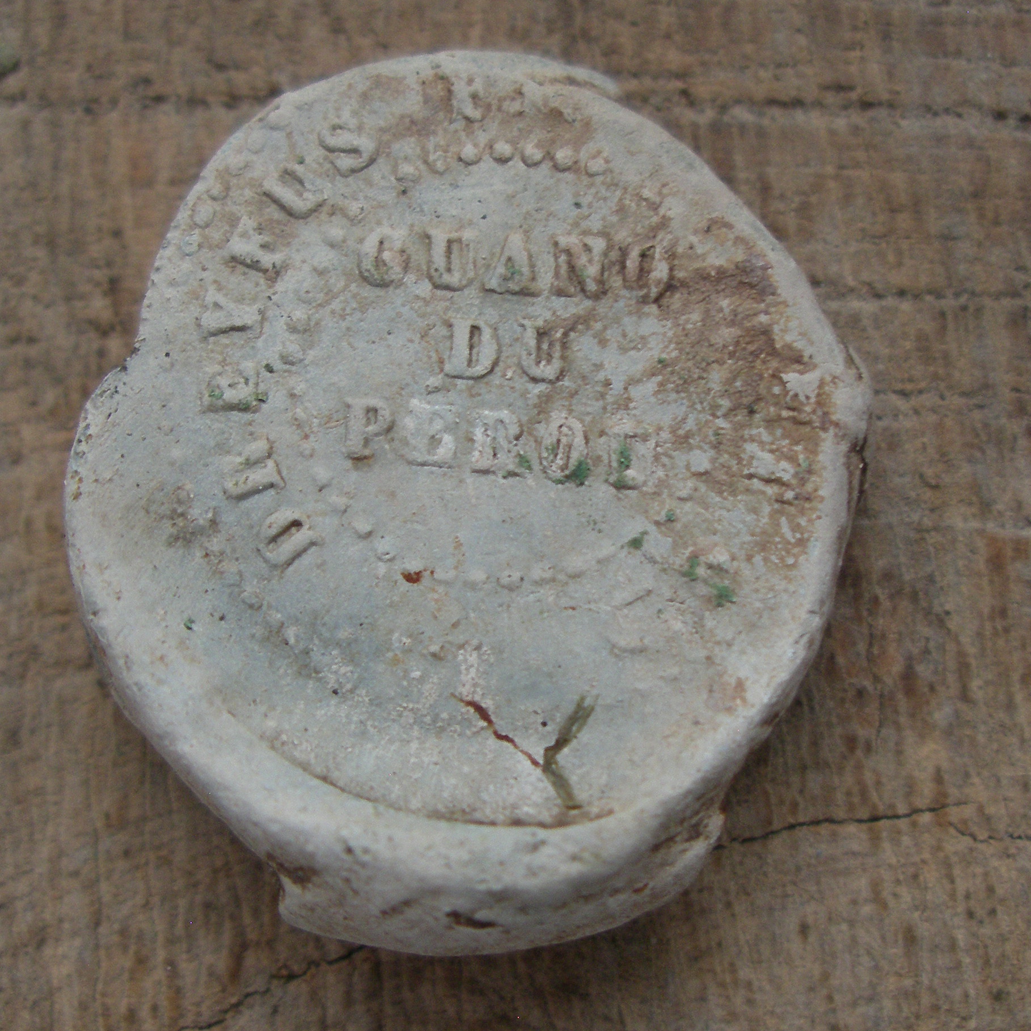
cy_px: 532
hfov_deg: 31.1
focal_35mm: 55
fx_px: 1853
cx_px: 558
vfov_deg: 31.1
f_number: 2.8
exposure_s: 1/30
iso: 200
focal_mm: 7.8
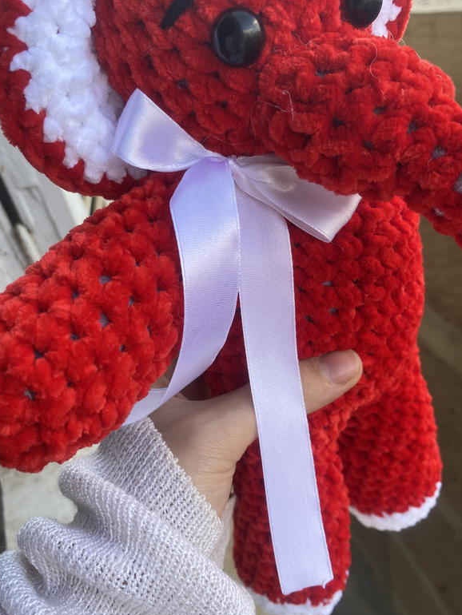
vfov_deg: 65.3
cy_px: 319
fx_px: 480
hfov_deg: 51.4
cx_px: 233
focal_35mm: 27
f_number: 1.8
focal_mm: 4.25
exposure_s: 1/232
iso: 32
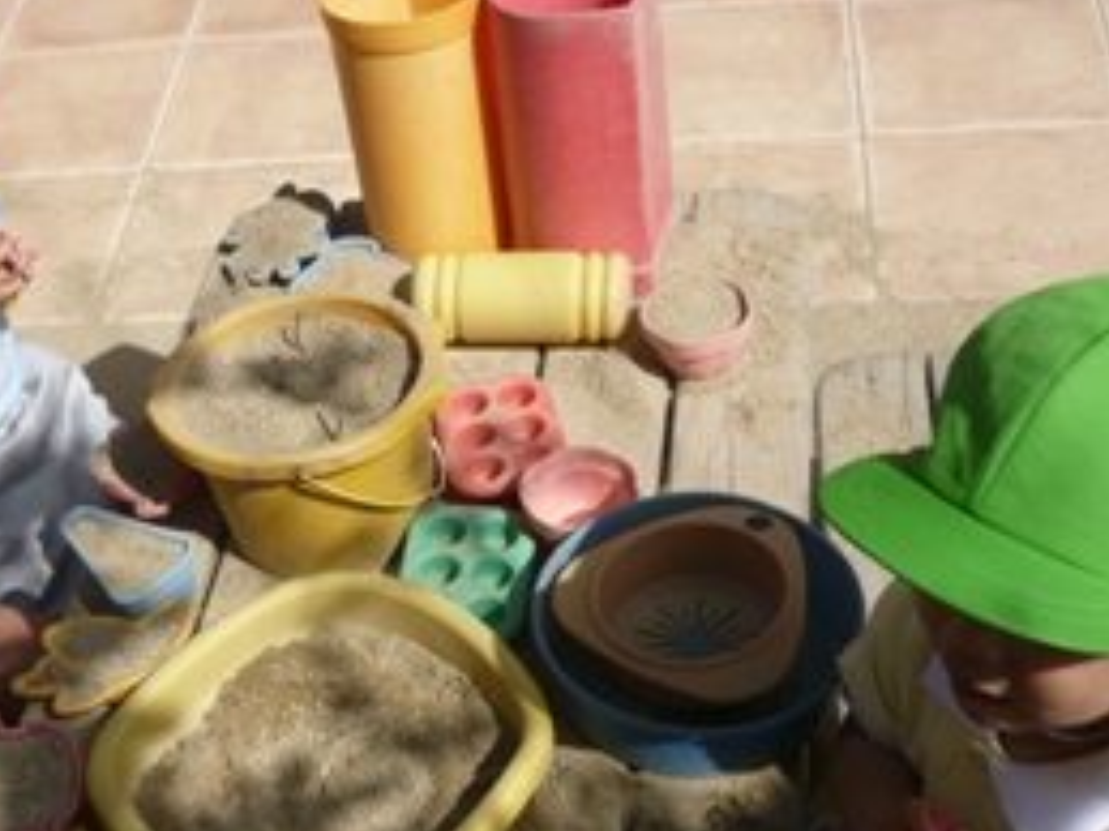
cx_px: 261
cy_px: 458
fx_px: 1633
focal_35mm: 51
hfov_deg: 36.5
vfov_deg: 28.5
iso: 80
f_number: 8
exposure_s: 1/160
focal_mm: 5.5
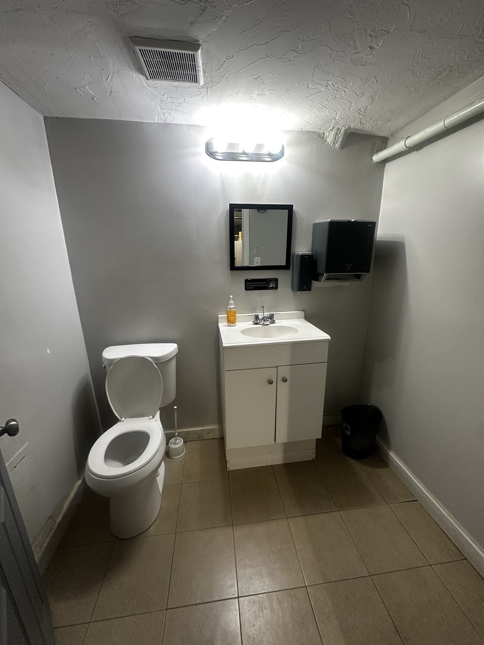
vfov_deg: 102.1
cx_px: 242
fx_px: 261
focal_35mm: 14
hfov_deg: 85.7
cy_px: 322
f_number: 2.2
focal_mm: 2.22
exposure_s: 1/60
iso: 200
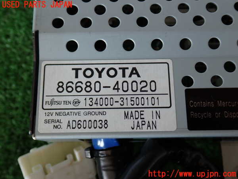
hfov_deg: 49.0
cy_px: 90
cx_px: 119
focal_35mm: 38
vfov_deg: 37.7
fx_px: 261
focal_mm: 6.83
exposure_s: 1/40
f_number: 2.7
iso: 200
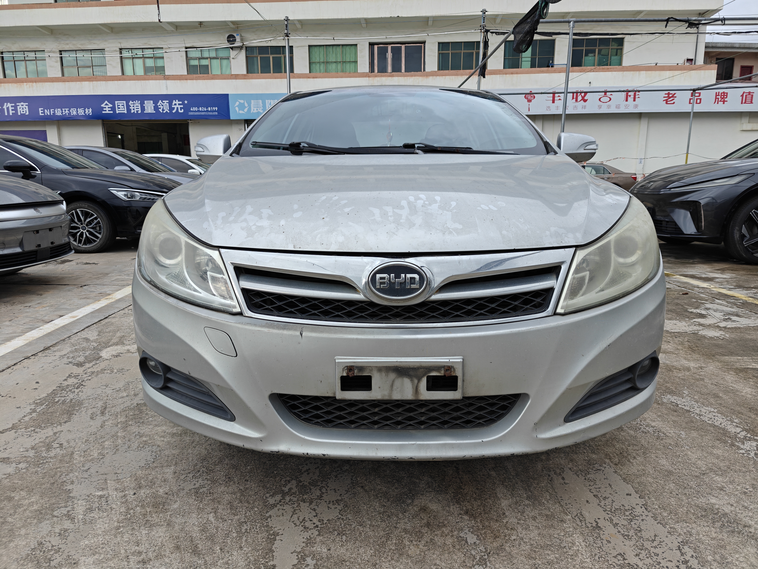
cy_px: 284
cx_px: 379
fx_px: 504
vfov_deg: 58.9
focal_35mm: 23
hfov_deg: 73.9
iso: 250
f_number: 1.6
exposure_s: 1/164
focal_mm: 6.06
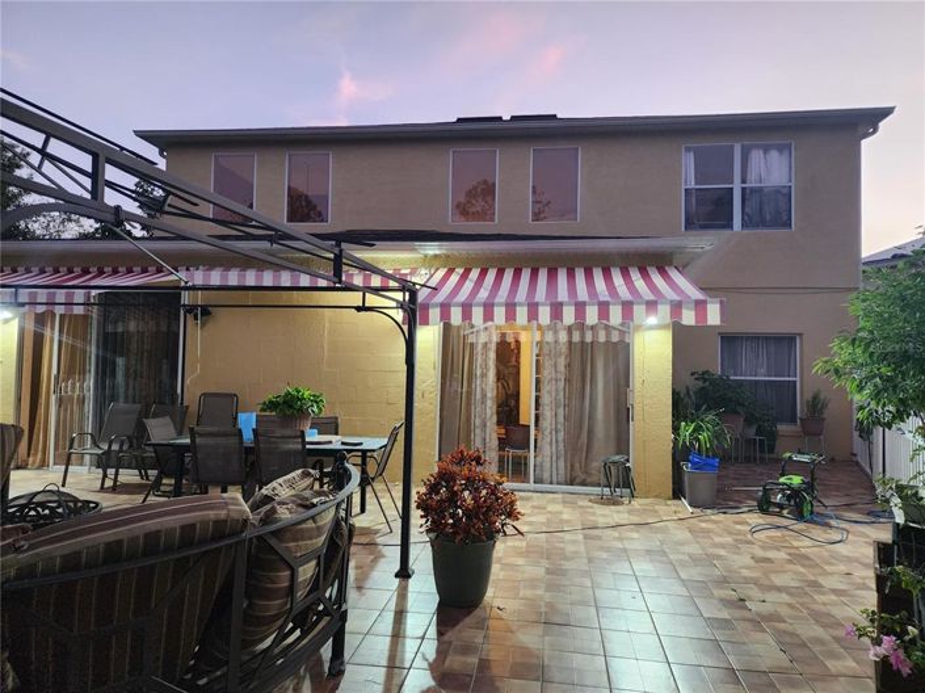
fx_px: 614
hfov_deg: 74.0
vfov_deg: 58.8
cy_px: 346
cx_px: 462
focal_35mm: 23
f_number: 1.8
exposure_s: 1/120
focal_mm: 6.4
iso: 500
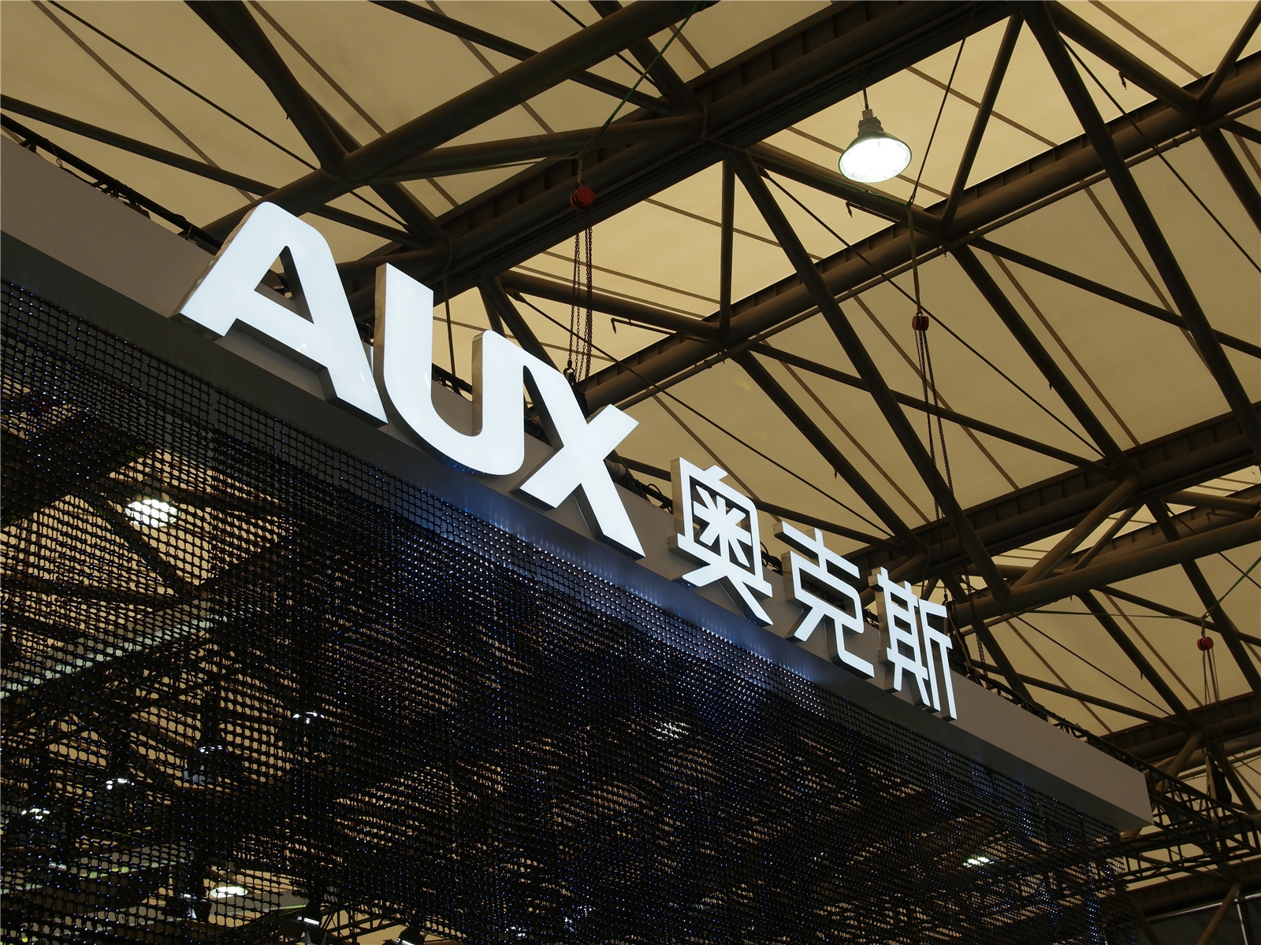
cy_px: 472
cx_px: 630
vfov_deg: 27.0
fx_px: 1967
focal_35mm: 54
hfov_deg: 35.5
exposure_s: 1/160
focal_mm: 27
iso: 200
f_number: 5.5
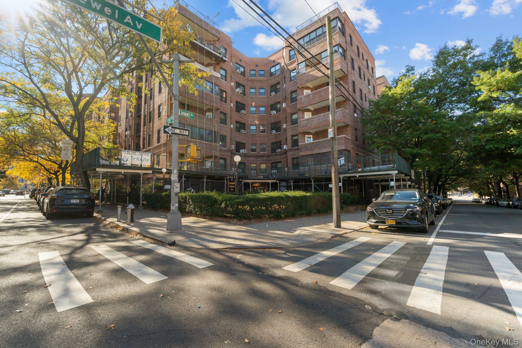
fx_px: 203
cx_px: 261
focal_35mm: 14
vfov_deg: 81.2
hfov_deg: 104.3
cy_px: 174
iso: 800
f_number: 10
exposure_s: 1/160
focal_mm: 14
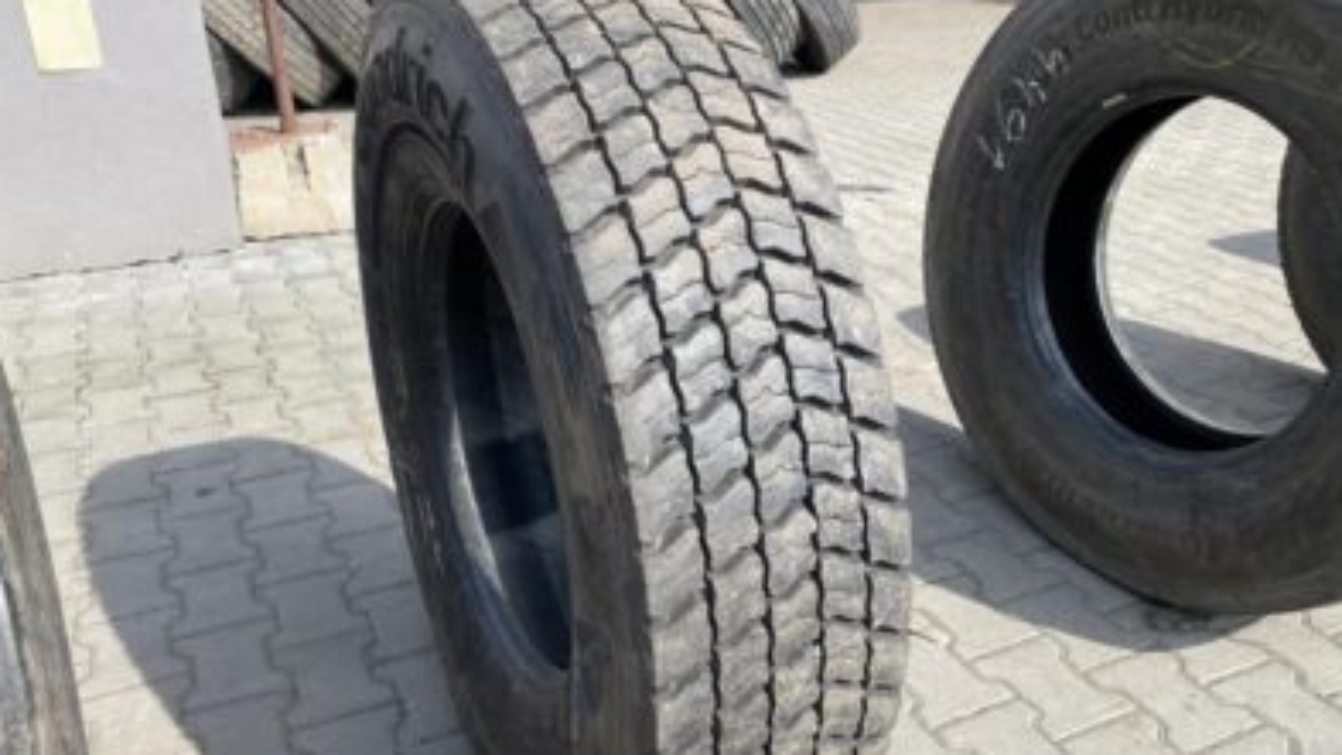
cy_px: 425
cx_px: 690
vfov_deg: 37.7
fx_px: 1103
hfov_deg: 62.6
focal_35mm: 31
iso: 32
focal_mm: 4.25
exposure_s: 1/1157
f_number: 1.8
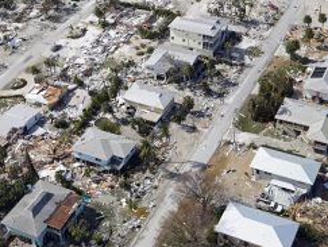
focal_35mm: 63
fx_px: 598
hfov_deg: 30.6
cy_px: 87
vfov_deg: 23.3
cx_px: 132
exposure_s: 1/1250
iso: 200
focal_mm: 29
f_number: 5
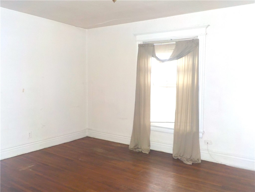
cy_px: 96
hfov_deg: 60.0
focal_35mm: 30
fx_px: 221
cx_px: 128
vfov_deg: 46.8
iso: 220
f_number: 3.3
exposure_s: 1/30
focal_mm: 4.1
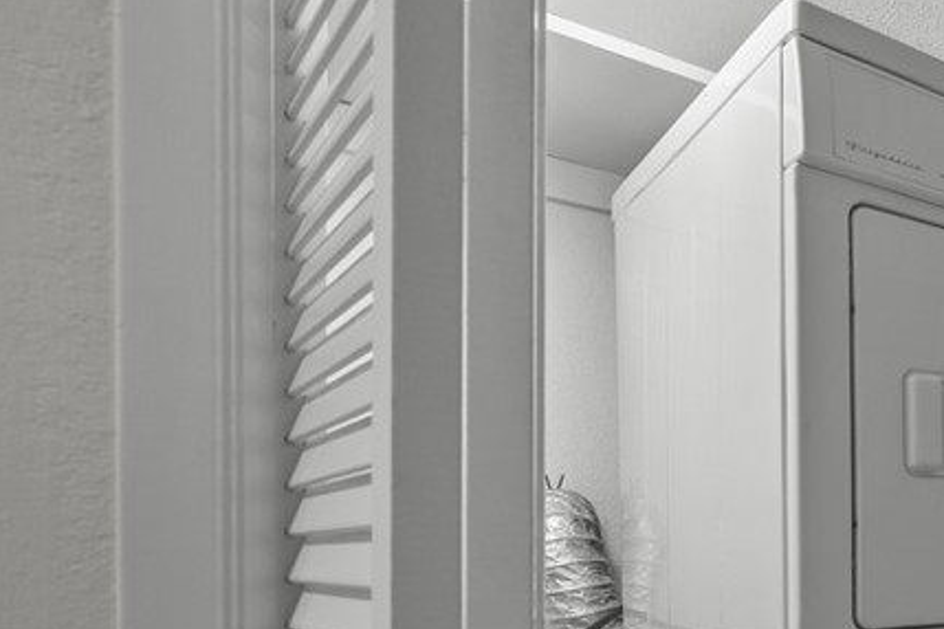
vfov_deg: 38.9
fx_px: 813
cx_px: 1089
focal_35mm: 31
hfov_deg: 43.1
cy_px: 582
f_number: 9
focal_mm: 13
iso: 250
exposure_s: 1/6
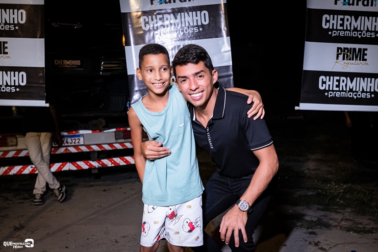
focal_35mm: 36
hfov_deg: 53.1
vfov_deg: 36.9
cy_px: 126
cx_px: 189
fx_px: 378
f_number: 2.8
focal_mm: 24
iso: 2500
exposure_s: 1/400
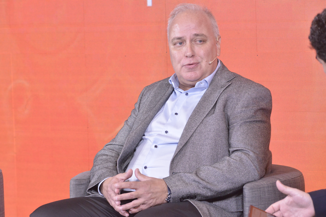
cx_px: 163
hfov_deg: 13.2
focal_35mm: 155
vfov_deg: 8.9
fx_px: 1404
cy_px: 108
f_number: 9
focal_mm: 155
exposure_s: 1/200
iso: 6400
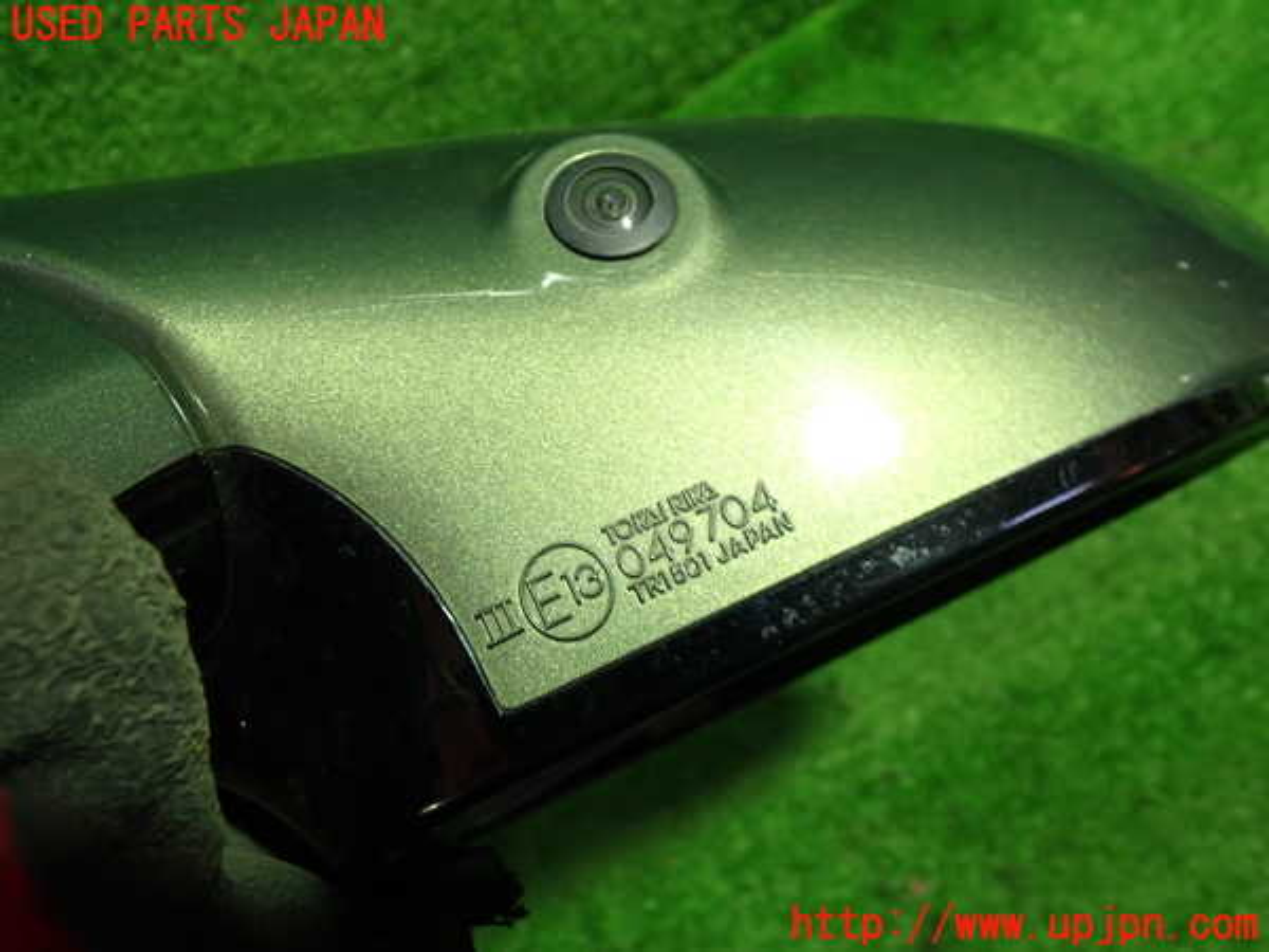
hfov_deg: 60.0
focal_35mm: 30
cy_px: 476
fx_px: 1100
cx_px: 634
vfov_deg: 46.8
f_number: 2.3
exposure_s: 1/30
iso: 200
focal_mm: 5.4
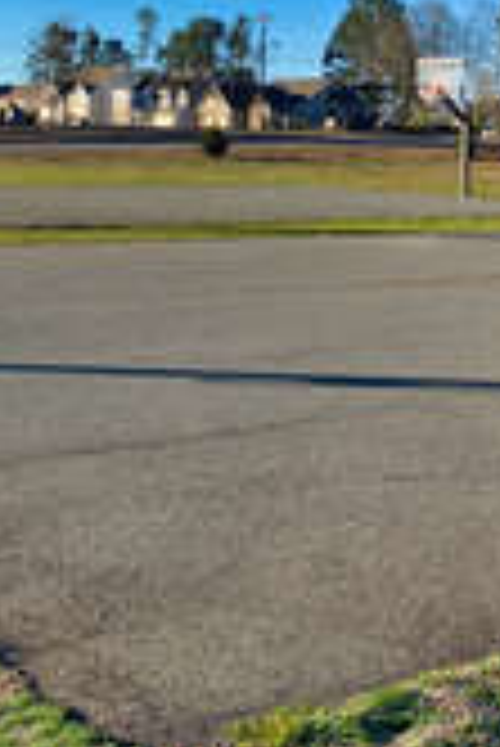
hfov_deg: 20.7
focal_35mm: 65
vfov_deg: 29.7
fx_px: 1351
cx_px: 419
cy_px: 86
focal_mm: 4.3
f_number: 1.8
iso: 25
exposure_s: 1/1205
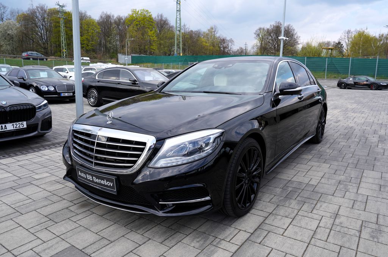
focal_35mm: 25
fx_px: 269
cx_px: 194
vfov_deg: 51.1
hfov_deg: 71.6
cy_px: 128
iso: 100
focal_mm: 25
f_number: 6.3
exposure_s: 1/160
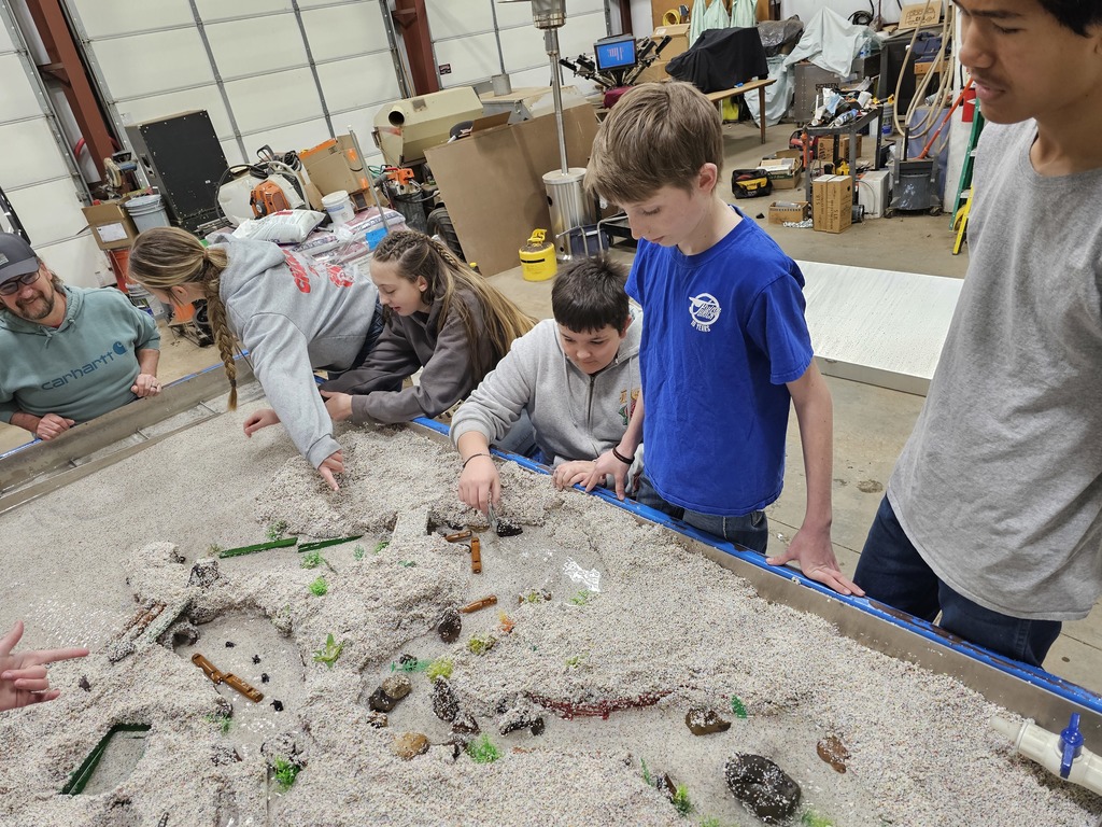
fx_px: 732
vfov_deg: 58.9
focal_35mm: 23
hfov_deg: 73.9
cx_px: 551
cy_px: 414
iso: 200
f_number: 1.7
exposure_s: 1/120
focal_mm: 6.3
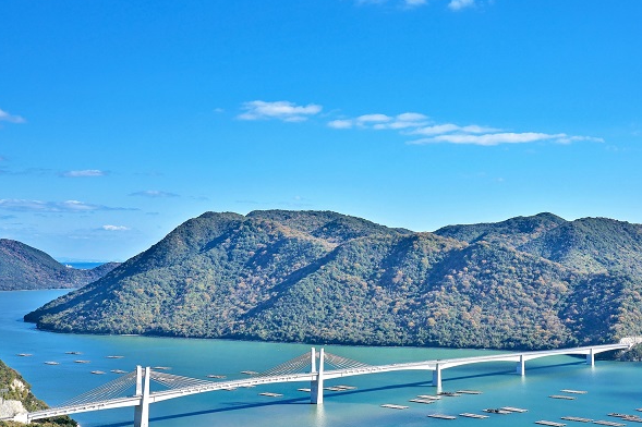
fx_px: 945
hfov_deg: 37.3
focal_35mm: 53
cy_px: 154
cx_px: 404
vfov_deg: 25.4
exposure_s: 1/320
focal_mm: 39
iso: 100
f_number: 10
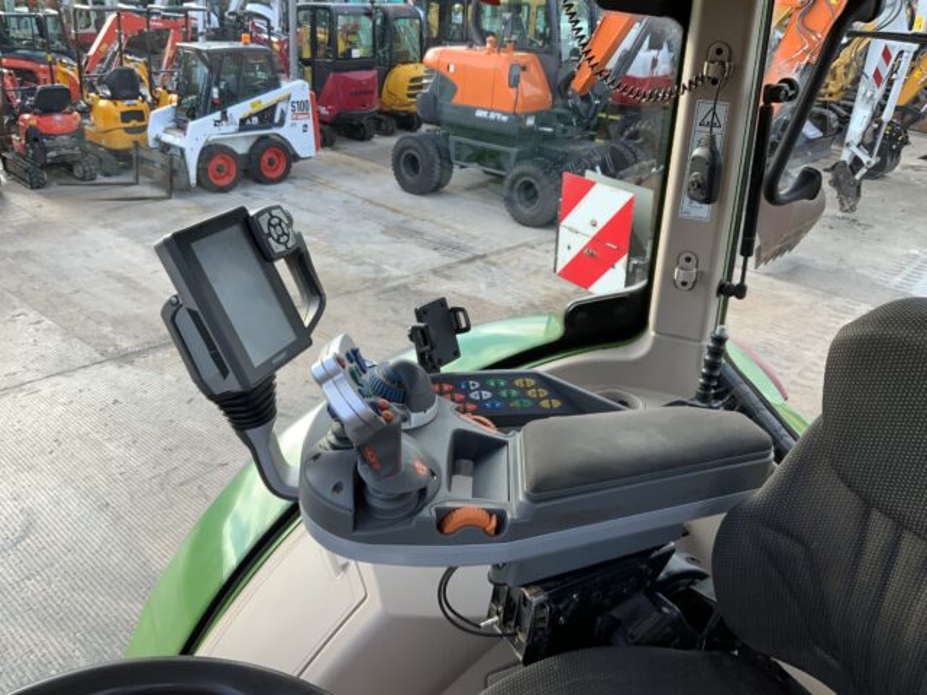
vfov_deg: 48.2
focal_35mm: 29
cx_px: 464
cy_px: 348
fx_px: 777
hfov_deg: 61.7
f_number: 1.8
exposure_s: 1/131
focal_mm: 3
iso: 16
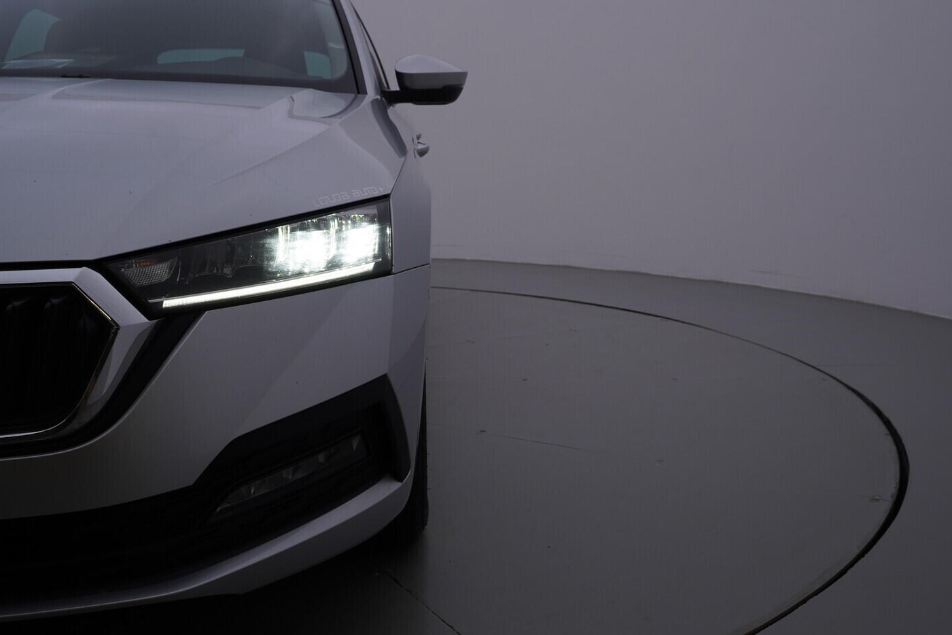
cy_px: 309
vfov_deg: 35.9
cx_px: 465
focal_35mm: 37
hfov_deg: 51.9
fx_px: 978
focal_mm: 24
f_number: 5.6
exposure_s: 1/160
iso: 125
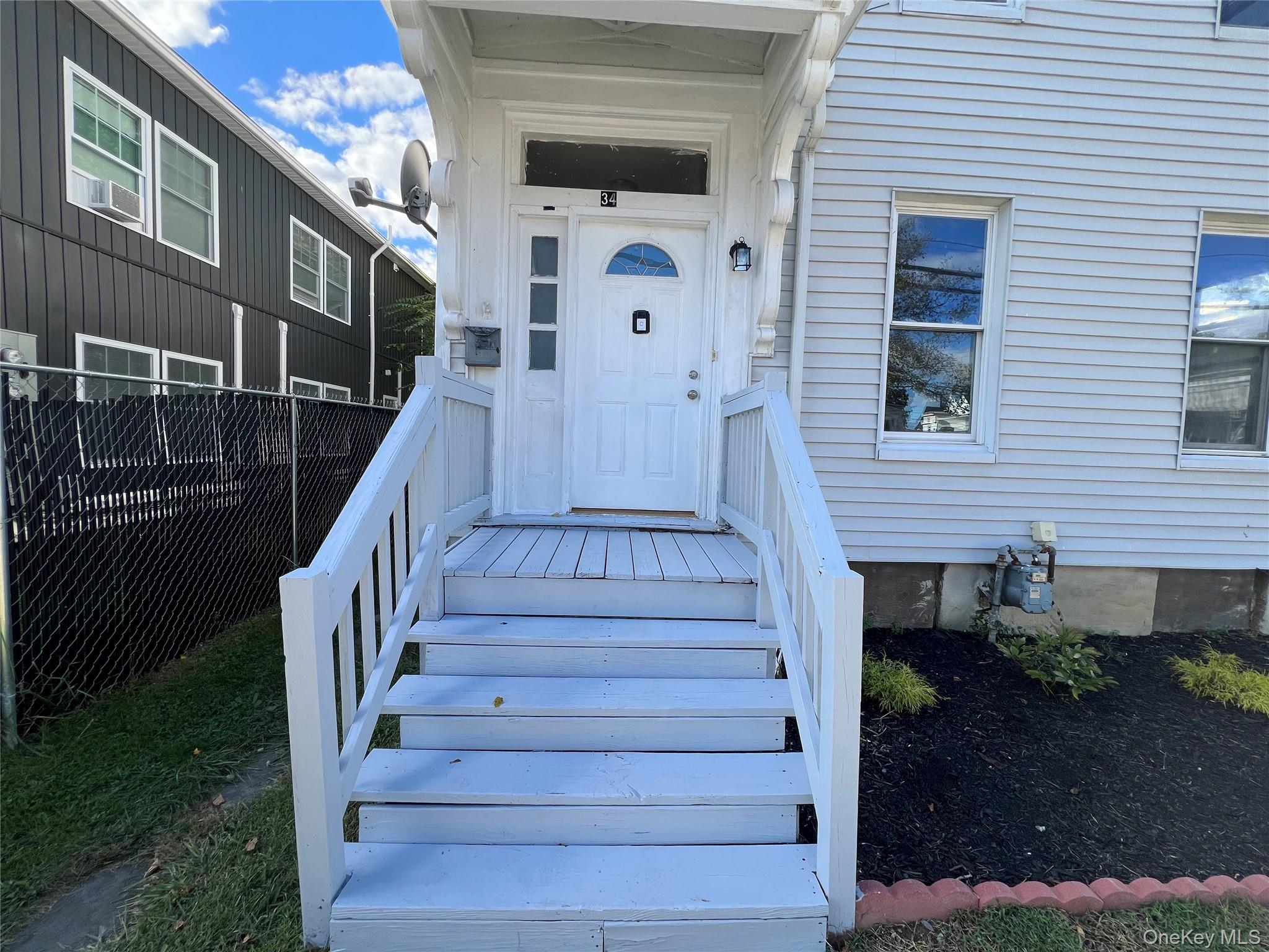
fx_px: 477
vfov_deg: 89.9
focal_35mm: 13
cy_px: 476
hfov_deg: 106.2
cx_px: 634
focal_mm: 1.57
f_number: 1.8
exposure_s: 1/459
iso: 32
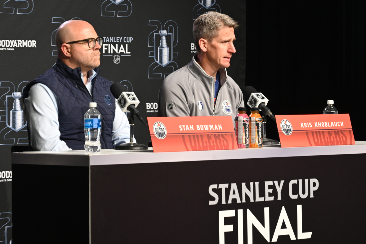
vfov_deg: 9.5
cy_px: 122
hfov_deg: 14.3
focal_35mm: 144
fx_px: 1464
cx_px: 183
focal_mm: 96
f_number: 8
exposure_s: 1/100
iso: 1250
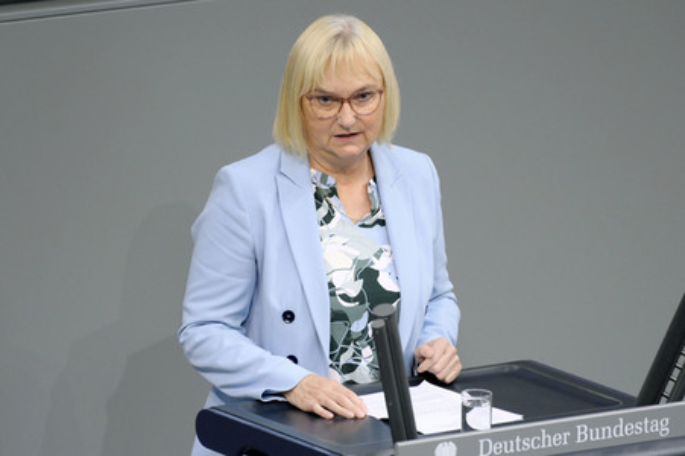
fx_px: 8366
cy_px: 228
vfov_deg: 3.1
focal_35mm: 440
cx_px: 342
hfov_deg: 4.7
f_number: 5.6
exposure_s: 1/250
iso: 8000
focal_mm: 440
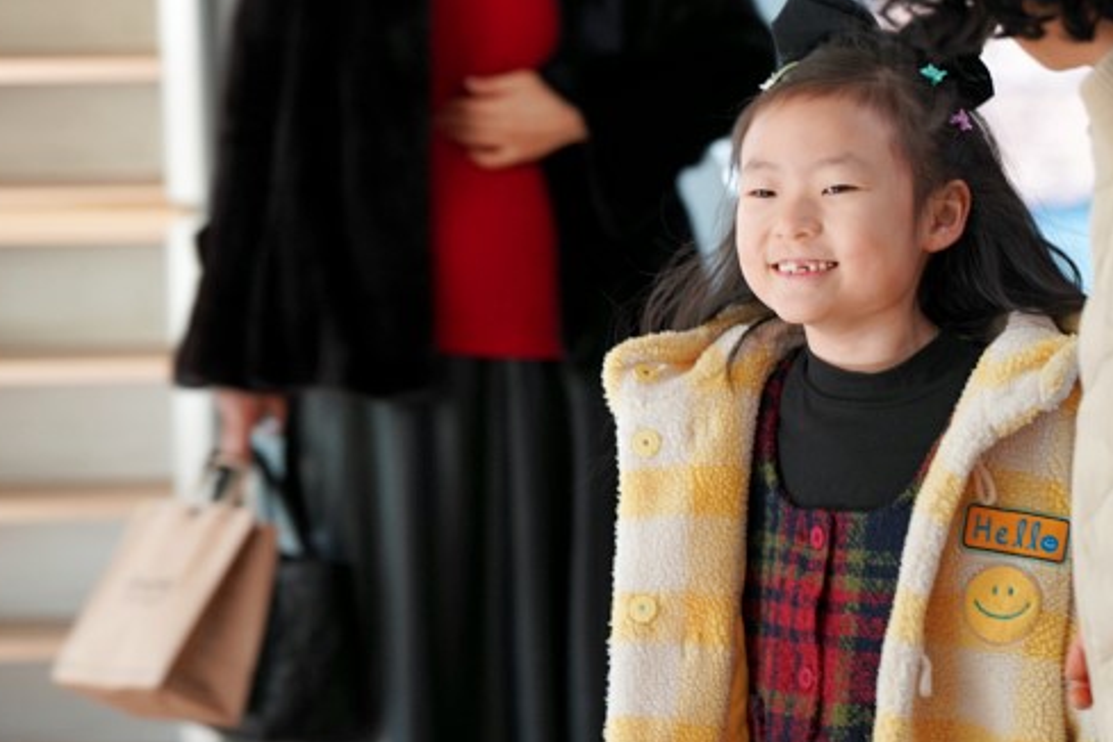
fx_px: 7048
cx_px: 844
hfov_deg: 9.0
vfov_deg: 6.0
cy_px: 389
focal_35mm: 228
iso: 400
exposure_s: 1/160
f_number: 4
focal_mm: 124
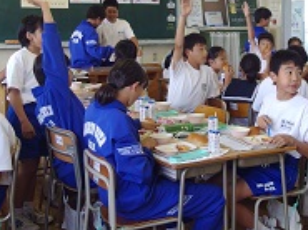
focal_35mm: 65
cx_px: 205
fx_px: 577
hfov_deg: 29.7
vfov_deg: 22.4
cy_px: 83
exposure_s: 1/80
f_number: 2.2
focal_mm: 6.4
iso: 100
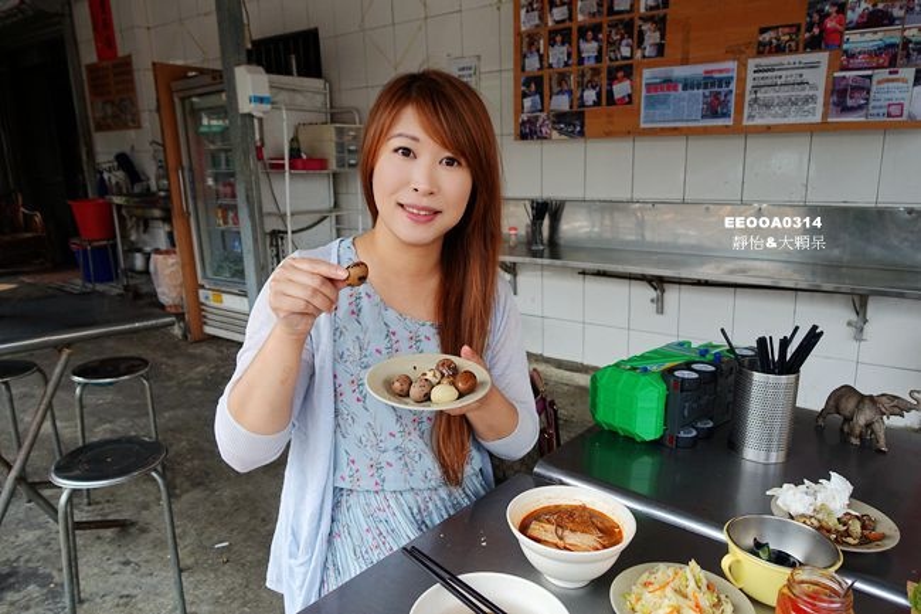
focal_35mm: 24
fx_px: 614
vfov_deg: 53.1
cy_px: 307
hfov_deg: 73.8
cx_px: 460
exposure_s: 1/400
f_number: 2.8
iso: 125
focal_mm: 8.8
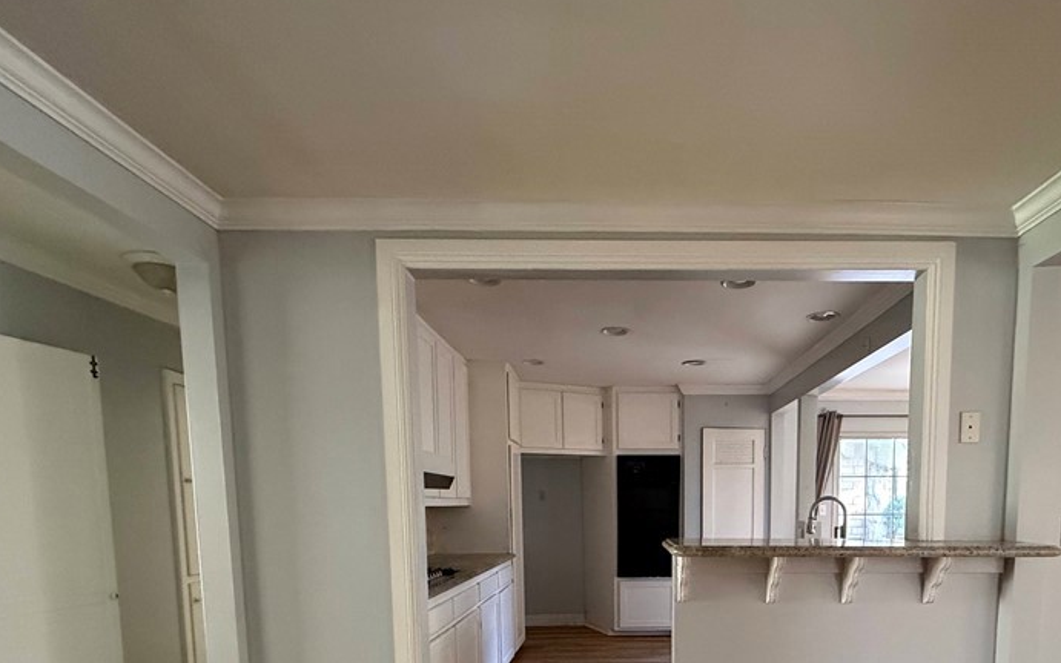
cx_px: 646
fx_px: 636
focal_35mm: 22
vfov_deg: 50.3
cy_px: 568
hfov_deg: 78.5
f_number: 2.2
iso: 800
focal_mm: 2.22
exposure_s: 1/60
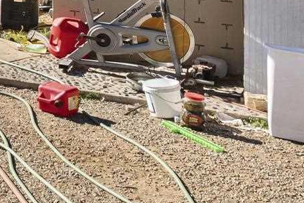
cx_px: -271
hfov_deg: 17.7
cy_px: -114
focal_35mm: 88
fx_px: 744
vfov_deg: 14.4
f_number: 8
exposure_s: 1/400
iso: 500
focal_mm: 16
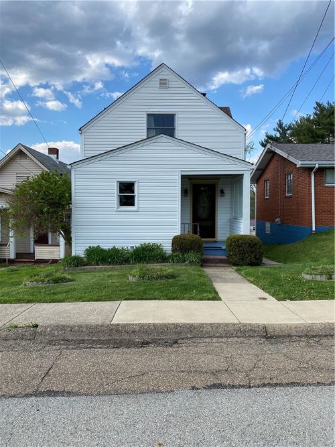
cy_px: 224
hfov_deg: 53.0
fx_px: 336
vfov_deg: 67.3
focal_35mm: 26
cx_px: 168
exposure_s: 1/1608
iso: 32
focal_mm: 4.25
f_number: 1.8
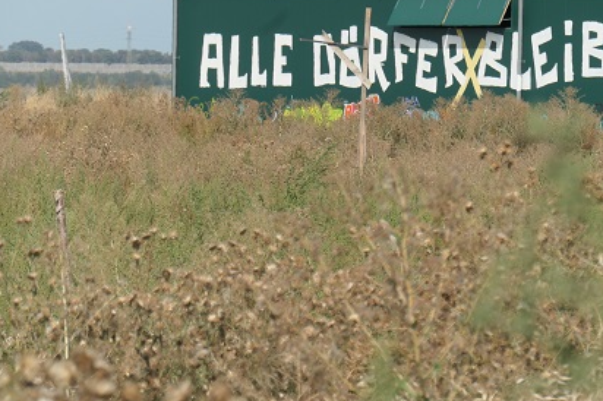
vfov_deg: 3.5
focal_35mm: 387
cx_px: 340
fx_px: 6477
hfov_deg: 5.3
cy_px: 200
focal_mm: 106.5
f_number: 8
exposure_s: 1/320
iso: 125
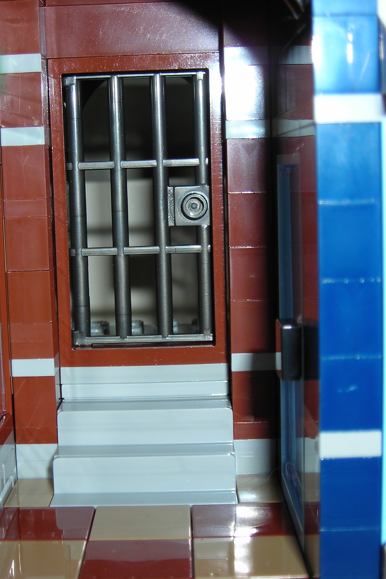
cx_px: 149
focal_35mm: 66
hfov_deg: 20.6
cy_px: 291
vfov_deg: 30.5
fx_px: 1061
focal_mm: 7.8
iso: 50
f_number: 3.4
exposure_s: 1/60.1
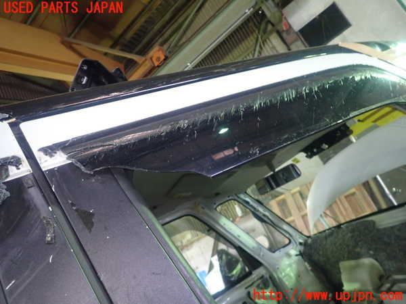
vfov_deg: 54.9
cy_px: 152
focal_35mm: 25
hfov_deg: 69.4
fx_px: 293
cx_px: 203
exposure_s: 1/30
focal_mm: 4.5
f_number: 2
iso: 500
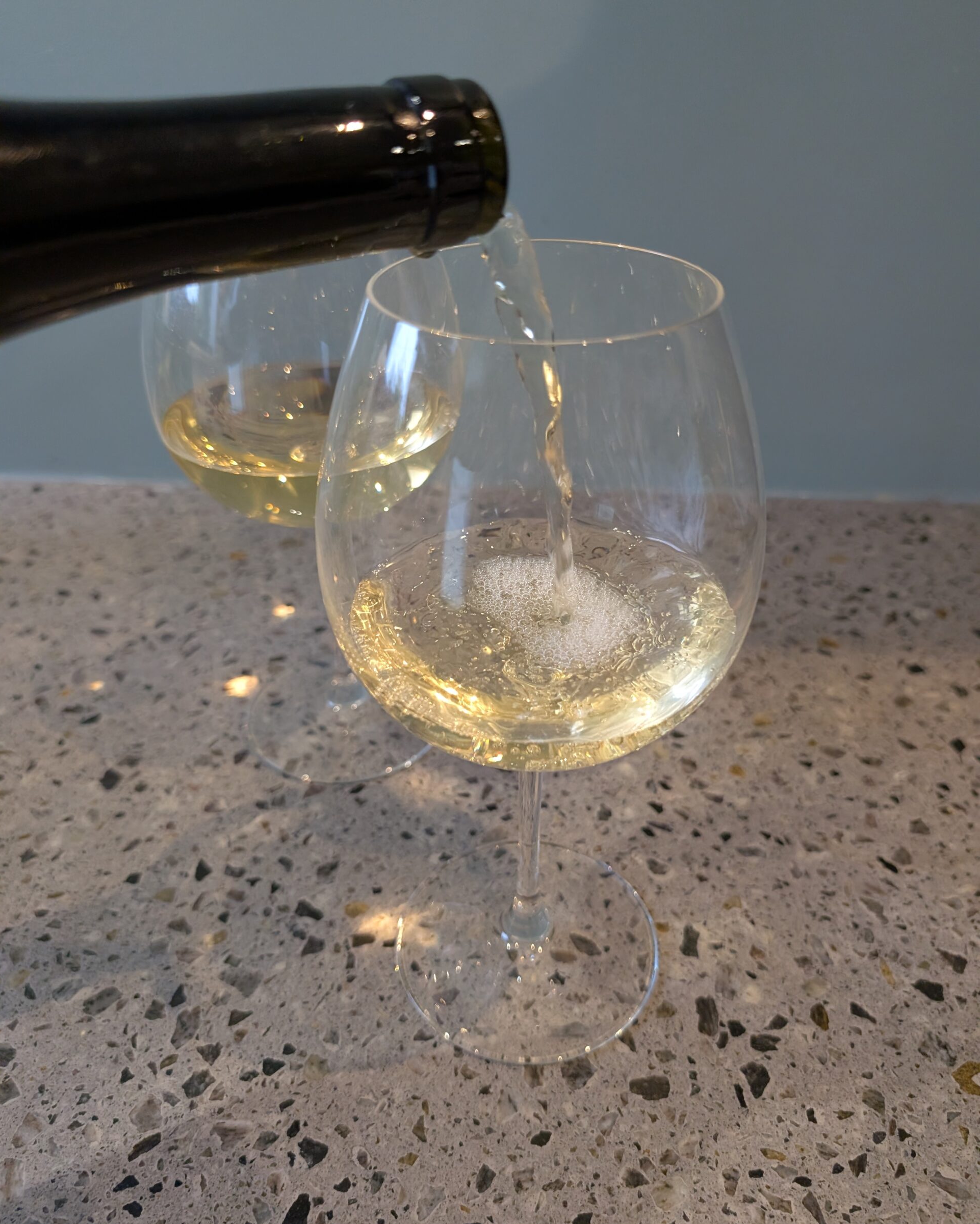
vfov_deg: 68.1
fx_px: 906
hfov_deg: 56.8
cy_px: 603
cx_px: 489
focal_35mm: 25
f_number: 1.68
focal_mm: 6.9
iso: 1341
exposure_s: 1/403
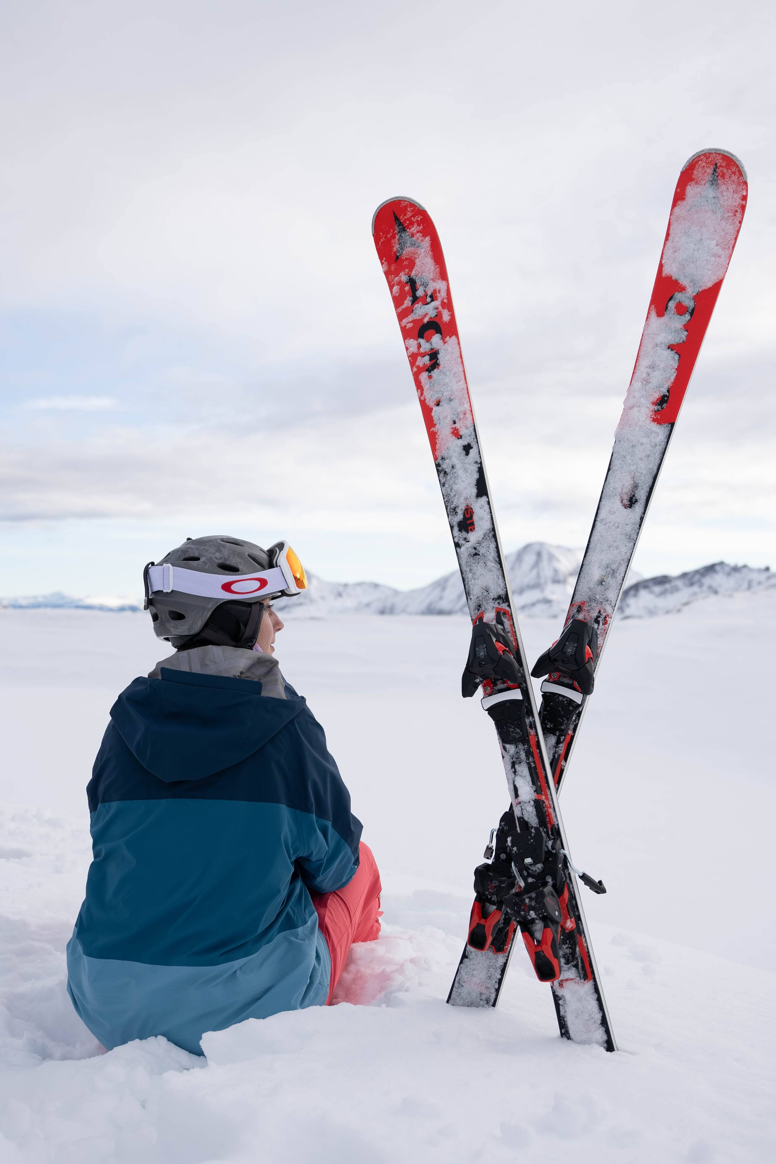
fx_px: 1164
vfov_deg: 53.1
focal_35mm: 36
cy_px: 582
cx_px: 388
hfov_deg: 36.9
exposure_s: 1/1000
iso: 100
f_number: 2.8
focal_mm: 24
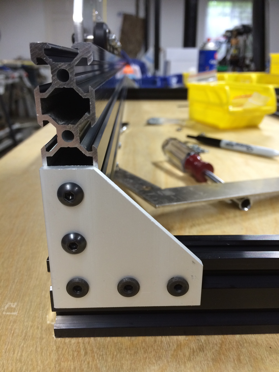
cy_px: 186
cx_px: 140
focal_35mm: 30
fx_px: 322
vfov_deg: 60.0
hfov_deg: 46.8
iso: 125
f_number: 2.2
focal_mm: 4.12
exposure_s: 1/30
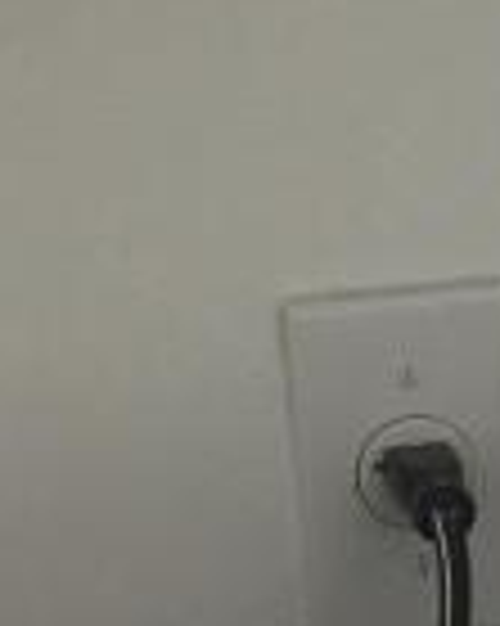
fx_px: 3870
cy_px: 234
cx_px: 1644
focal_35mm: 209
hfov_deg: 6.5
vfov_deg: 9.2
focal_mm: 4.15
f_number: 2.2
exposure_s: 1/30
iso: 32
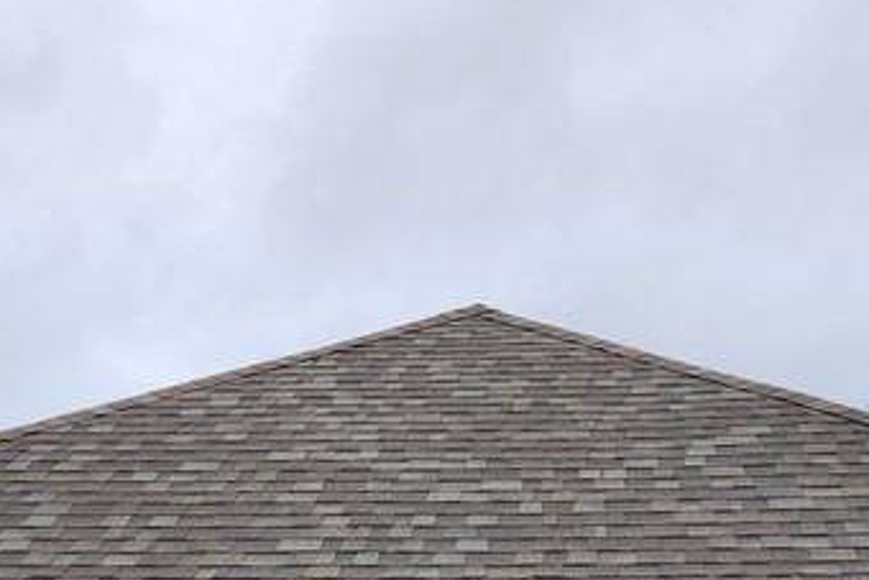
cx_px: 460
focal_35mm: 72
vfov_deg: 17.6
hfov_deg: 28.1
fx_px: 1739
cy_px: 782
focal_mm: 5.4
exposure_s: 1/1304
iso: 20
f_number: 1.8
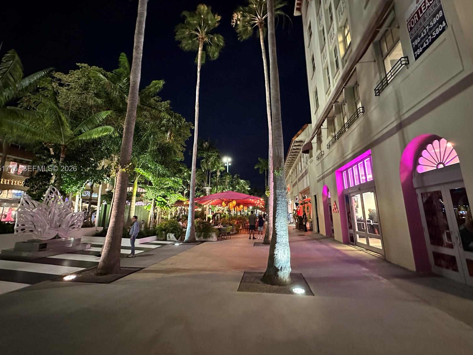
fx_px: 205
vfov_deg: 81.7
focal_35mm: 15
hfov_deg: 98.2
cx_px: 232
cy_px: 169
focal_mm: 2.22
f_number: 2.2
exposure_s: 1/40
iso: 1250
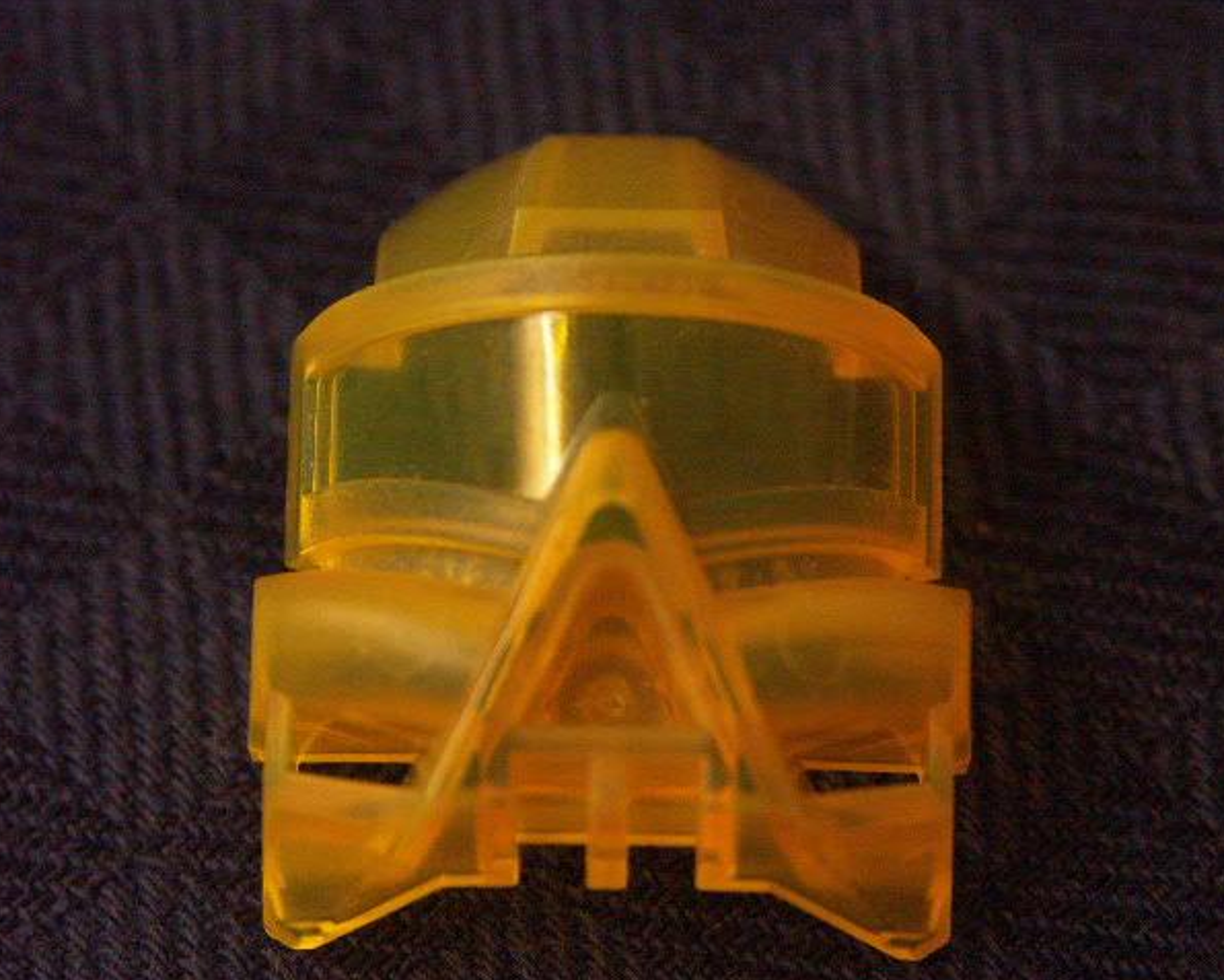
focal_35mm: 210
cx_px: 625
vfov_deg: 7.4
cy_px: 490
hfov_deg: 9.2
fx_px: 7607
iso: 400
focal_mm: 50.8
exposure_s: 1/30
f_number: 3.5
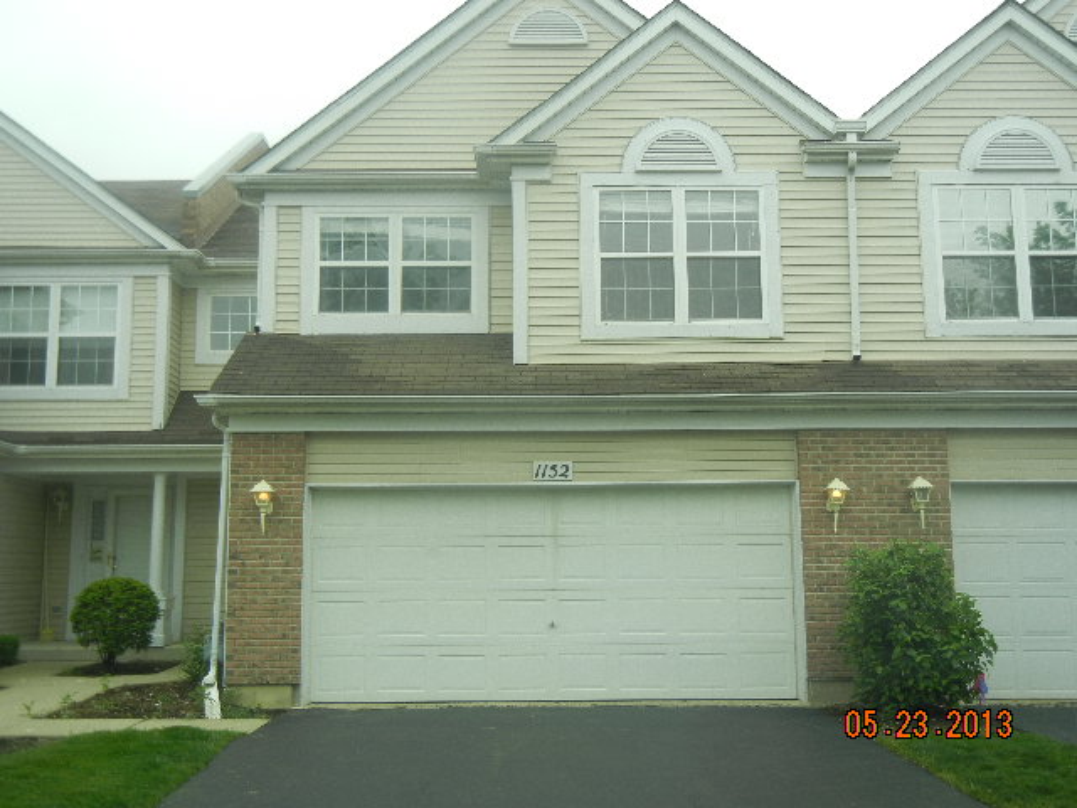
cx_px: 538
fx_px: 1213
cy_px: 404
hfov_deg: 47.9
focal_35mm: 39
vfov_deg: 36.8
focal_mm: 7.1
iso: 160
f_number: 3.7
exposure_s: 1/248
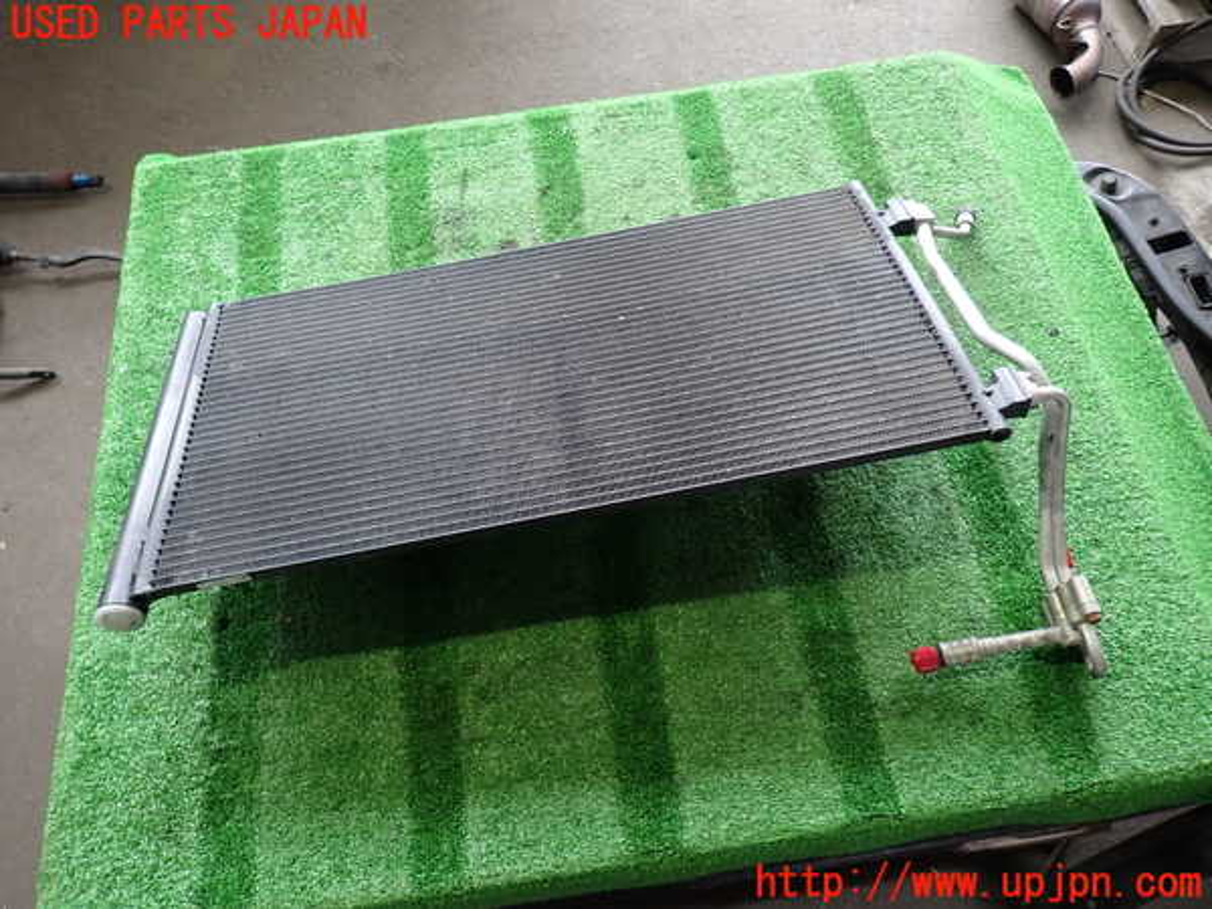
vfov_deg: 54.9
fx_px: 875
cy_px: 454
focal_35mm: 25
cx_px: 606
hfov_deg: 69.4
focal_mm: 4.5
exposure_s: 1/50
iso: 200
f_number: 2
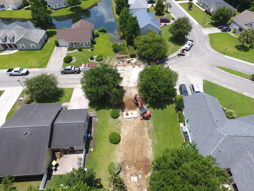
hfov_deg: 81.7
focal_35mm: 20
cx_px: 127
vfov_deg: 66.0
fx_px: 147
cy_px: 96
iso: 100
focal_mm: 3.61
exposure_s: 1/587
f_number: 2.8
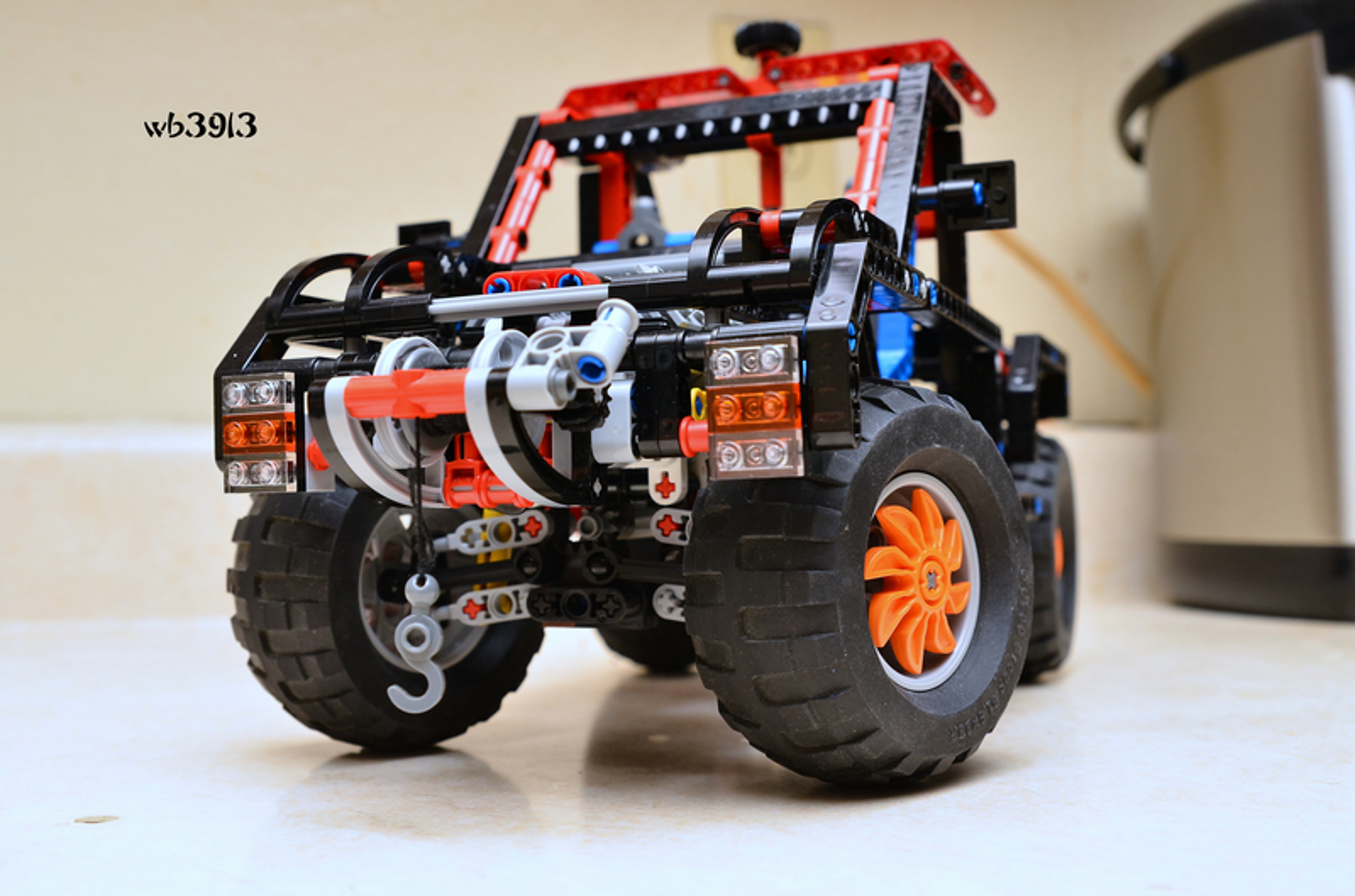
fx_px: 1520
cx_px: 678
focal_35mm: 40
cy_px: 448
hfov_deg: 48.0
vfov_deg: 32.8
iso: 400
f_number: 6.3
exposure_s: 1/125
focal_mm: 27
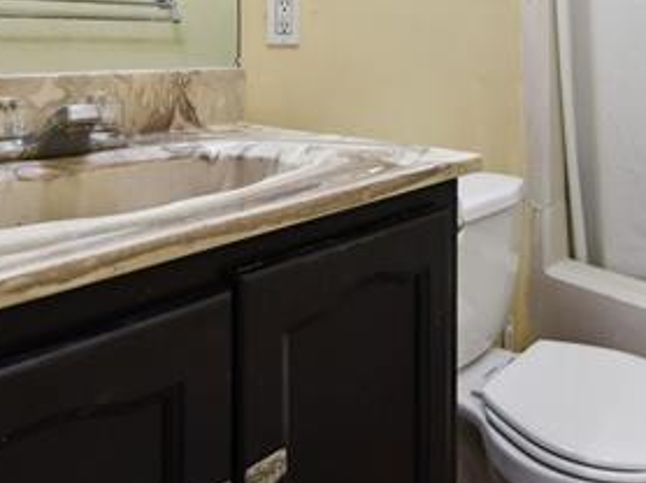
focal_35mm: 31
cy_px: 44
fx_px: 578
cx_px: 504
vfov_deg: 41.6
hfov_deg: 54.9
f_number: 11
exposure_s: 1/3.33
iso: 320
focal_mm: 14
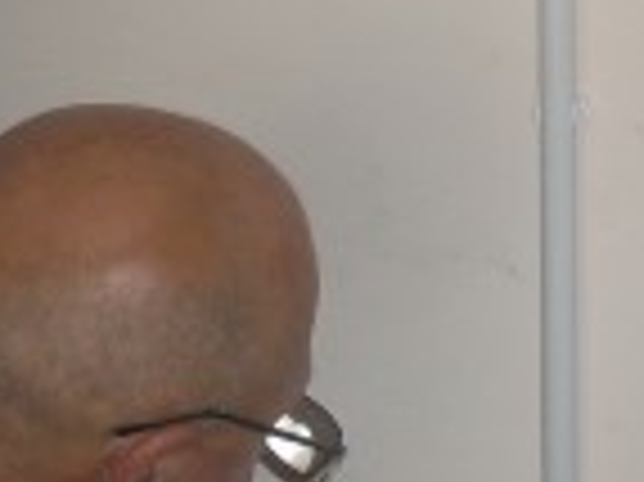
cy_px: -144
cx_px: 599
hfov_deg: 11.5
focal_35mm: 170
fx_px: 3160
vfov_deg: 8.6
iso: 100
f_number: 2.8
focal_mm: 6.3
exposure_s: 1/45
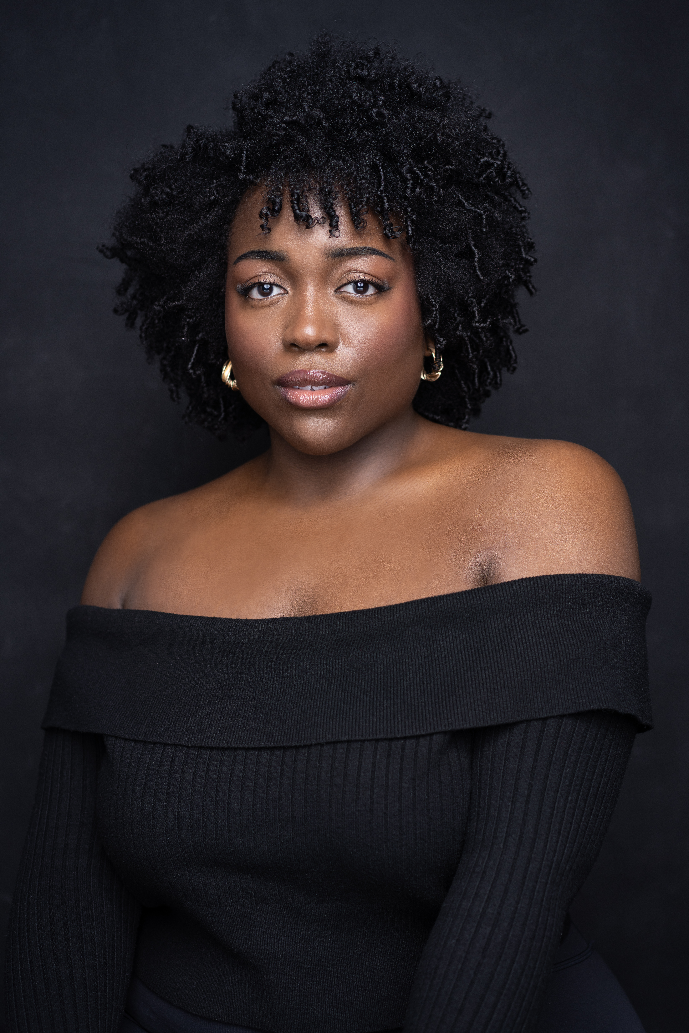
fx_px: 1579
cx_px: 344
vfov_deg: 36.2
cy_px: 516
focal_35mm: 55
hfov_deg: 24.6
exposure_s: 1/200
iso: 125
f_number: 3.2
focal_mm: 55
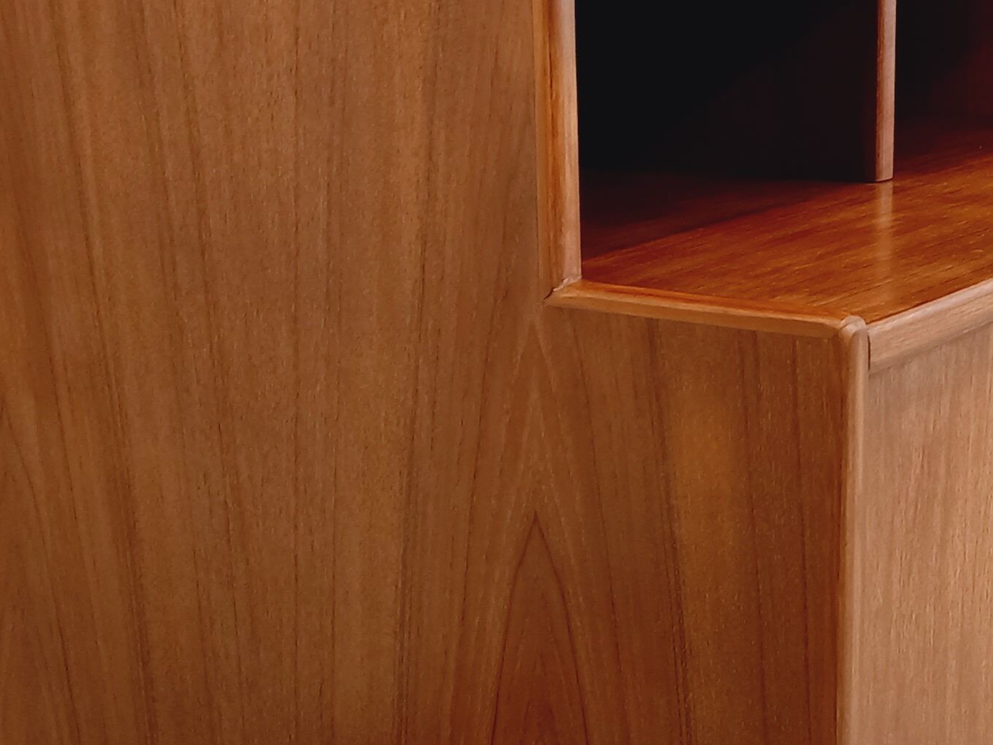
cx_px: 974
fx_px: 2123
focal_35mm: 74
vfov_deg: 19.9
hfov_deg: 25.2
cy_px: 468
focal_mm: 4.65
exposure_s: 1/33
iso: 250
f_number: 1.8
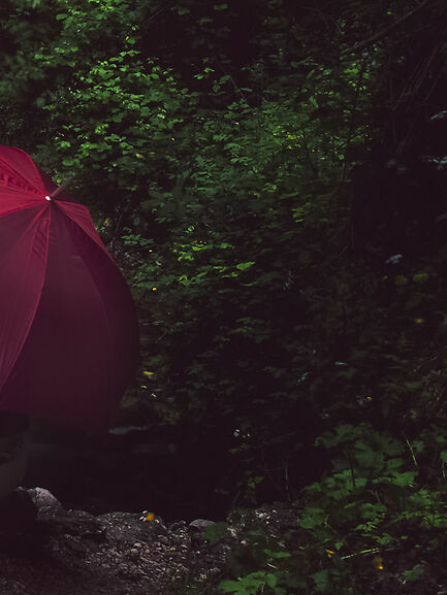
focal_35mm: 96
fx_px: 1652
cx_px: -429
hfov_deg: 13.4
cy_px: -118
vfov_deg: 19.3
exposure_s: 2.5
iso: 100
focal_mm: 24
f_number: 11
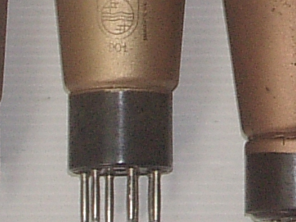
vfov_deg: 4.0
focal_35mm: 370
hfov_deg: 5.3
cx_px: 346
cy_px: -221
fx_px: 3165
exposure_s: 1/35
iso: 200
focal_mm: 11.5
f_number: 3.3
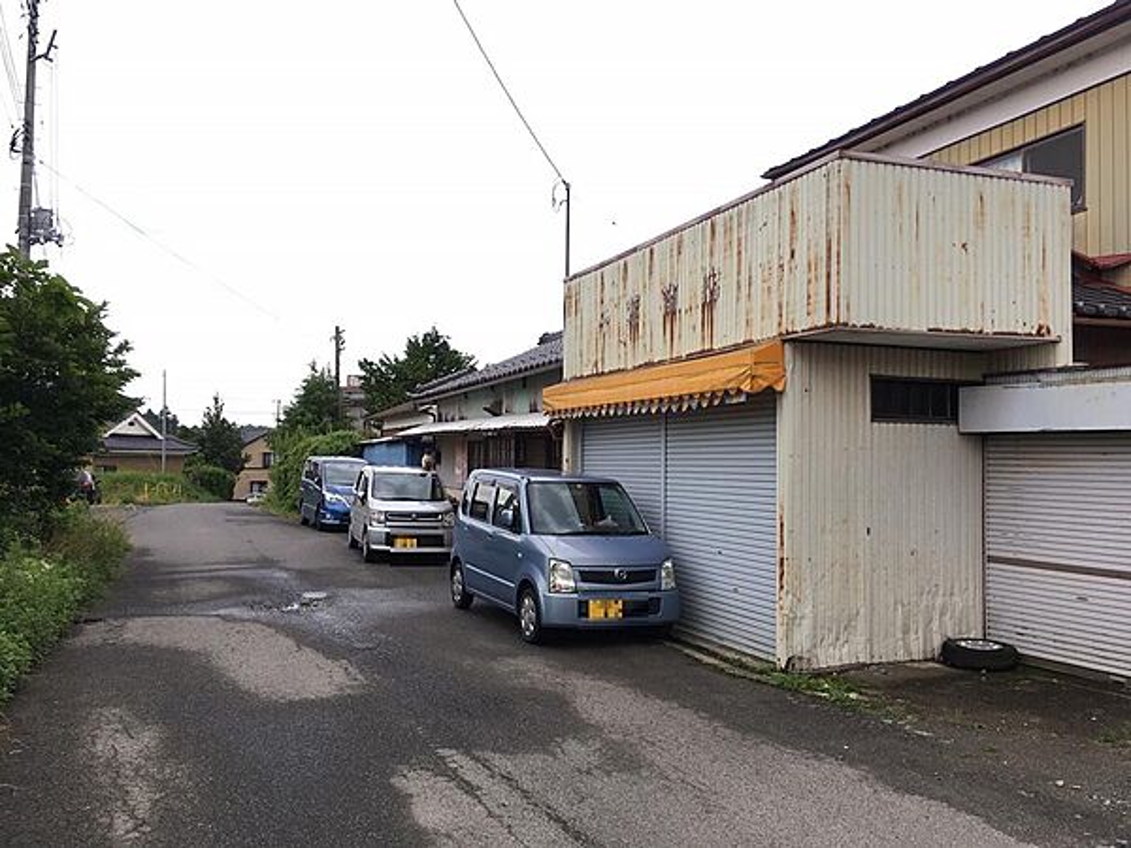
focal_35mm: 29
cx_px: 566
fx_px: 948
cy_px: 424
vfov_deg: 48.2
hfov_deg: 61.7
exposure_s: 1/120
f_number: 2.2
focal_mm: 4.15
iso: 25
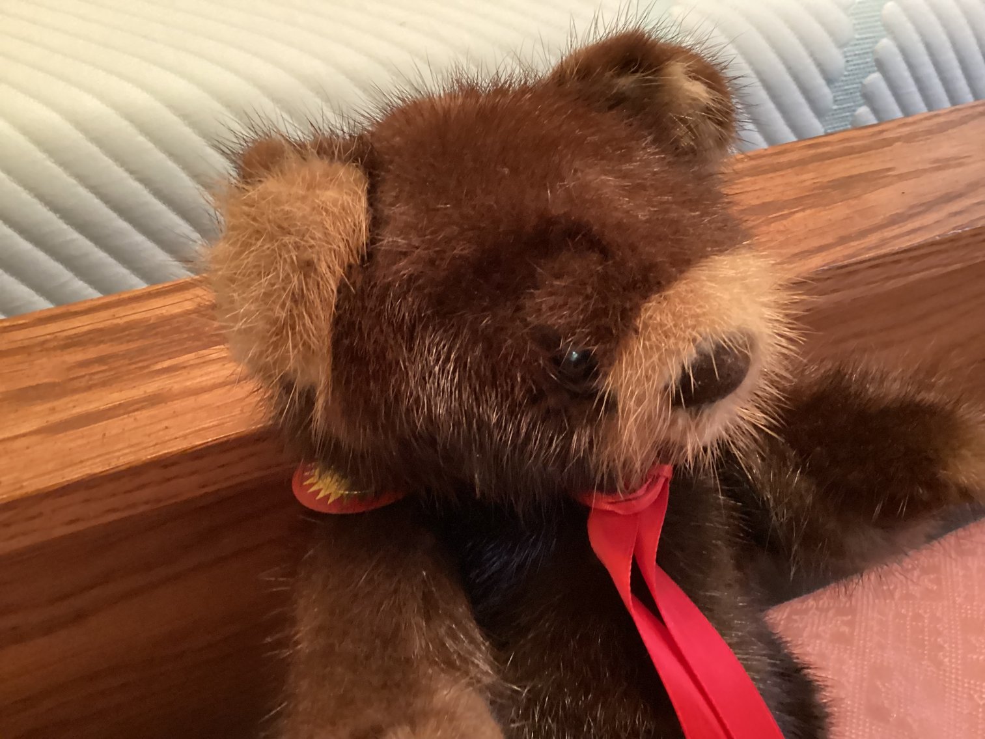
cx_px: 492
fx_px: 882
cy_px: 370
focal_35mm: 31
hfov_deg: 58.3
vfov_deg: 45.4
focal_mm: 3.3
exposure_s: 1/24
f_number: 2.4
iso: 640
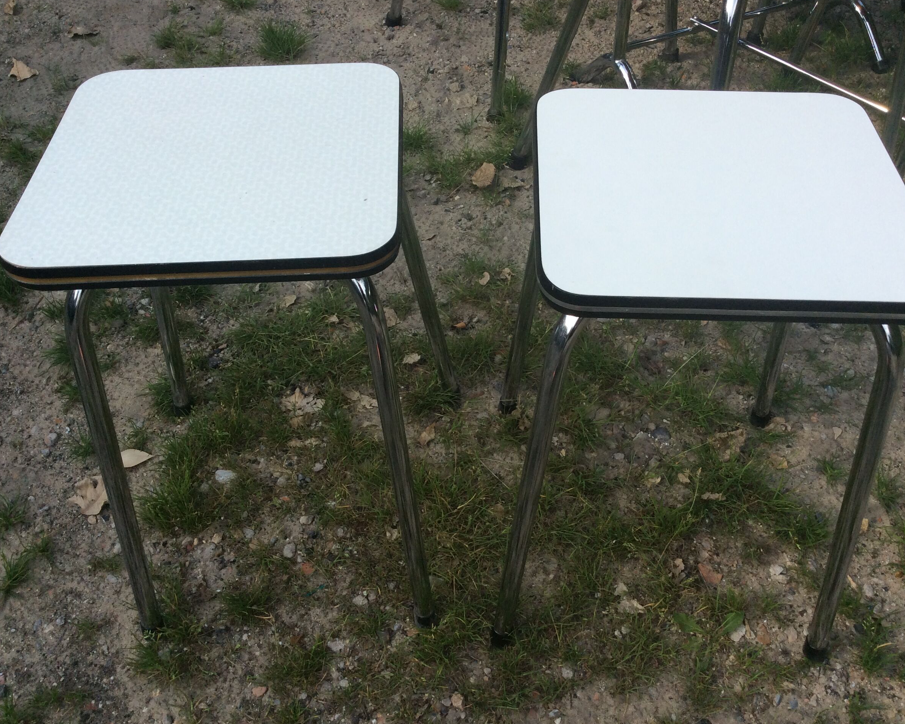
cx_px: 471
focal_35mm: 34
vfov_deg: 43.4
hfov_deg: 52.8
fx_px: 911
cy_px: 363
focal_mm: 3.3
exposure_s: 1/937
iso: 32
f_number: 2.4
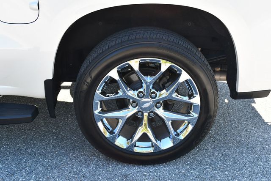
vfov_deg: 28.1
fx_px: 362
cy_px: 90
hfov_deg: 41.1
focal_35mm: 48
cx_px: 136
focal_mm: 24
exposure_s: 1/250
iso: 360
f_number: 5.6
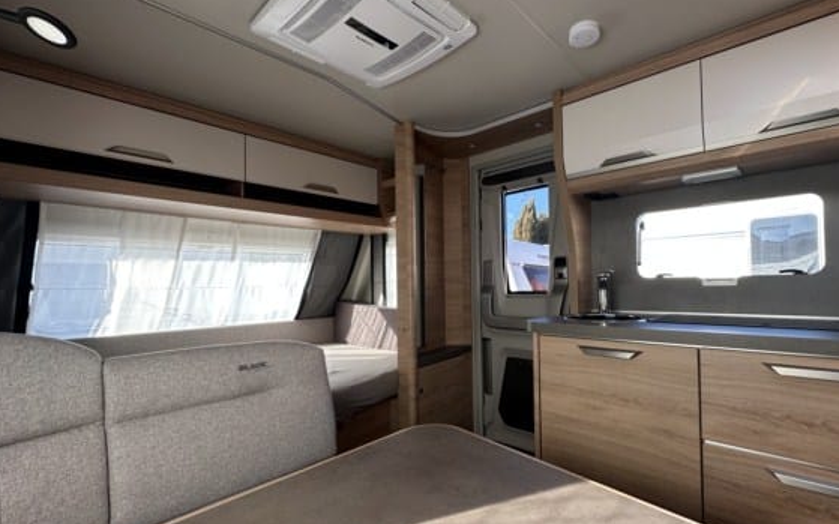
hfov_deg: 93.9
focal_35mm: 17
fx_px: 389
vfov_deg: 67.9
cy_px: 278
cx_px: 471
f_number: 2.2
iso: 80
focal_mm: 2.22
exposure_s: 1/99
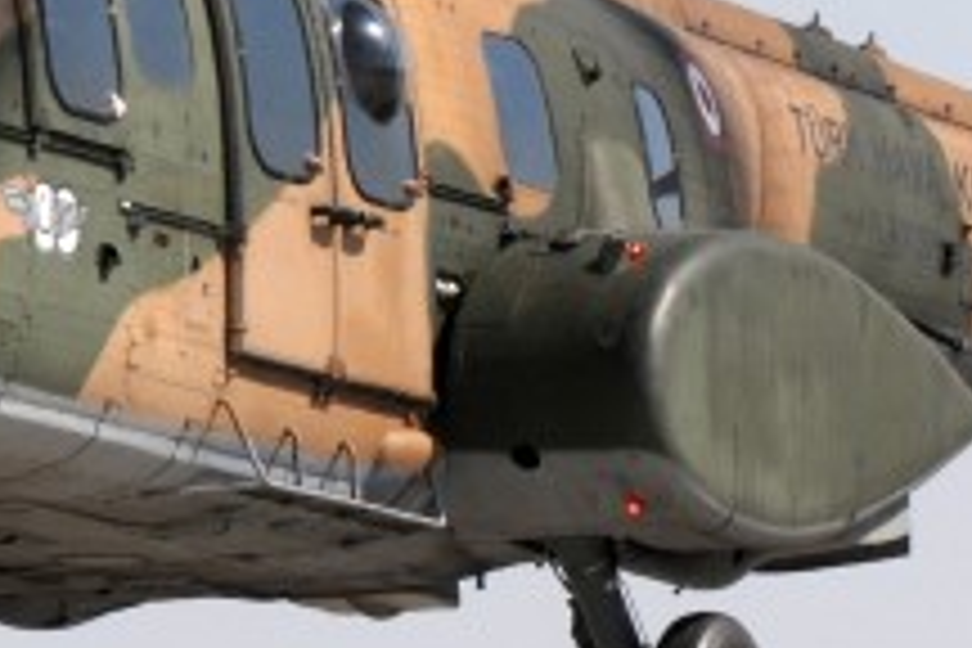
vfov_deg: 1.0
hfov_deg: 1.5
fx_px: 37446
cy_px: -2
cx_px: 346
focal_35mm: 1387
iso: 200
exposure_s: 1/320
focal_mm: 250
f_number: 18
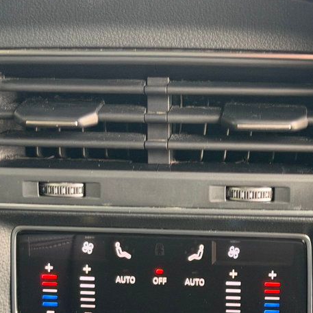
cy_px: 222
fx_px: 972
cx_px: 214
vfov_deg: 18.2
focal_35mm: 95
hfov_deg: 18.2
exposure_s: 1/60
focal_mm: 6.76
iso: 200
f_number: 1.78
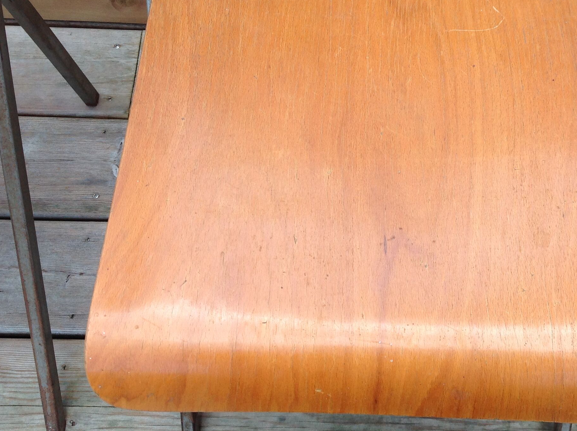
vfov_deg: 29.0
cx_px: 386
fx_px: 832
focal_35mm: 50
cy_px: 172
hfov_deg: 37.8
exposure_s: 1/282
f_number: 2.4
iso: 50
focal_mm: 4.28
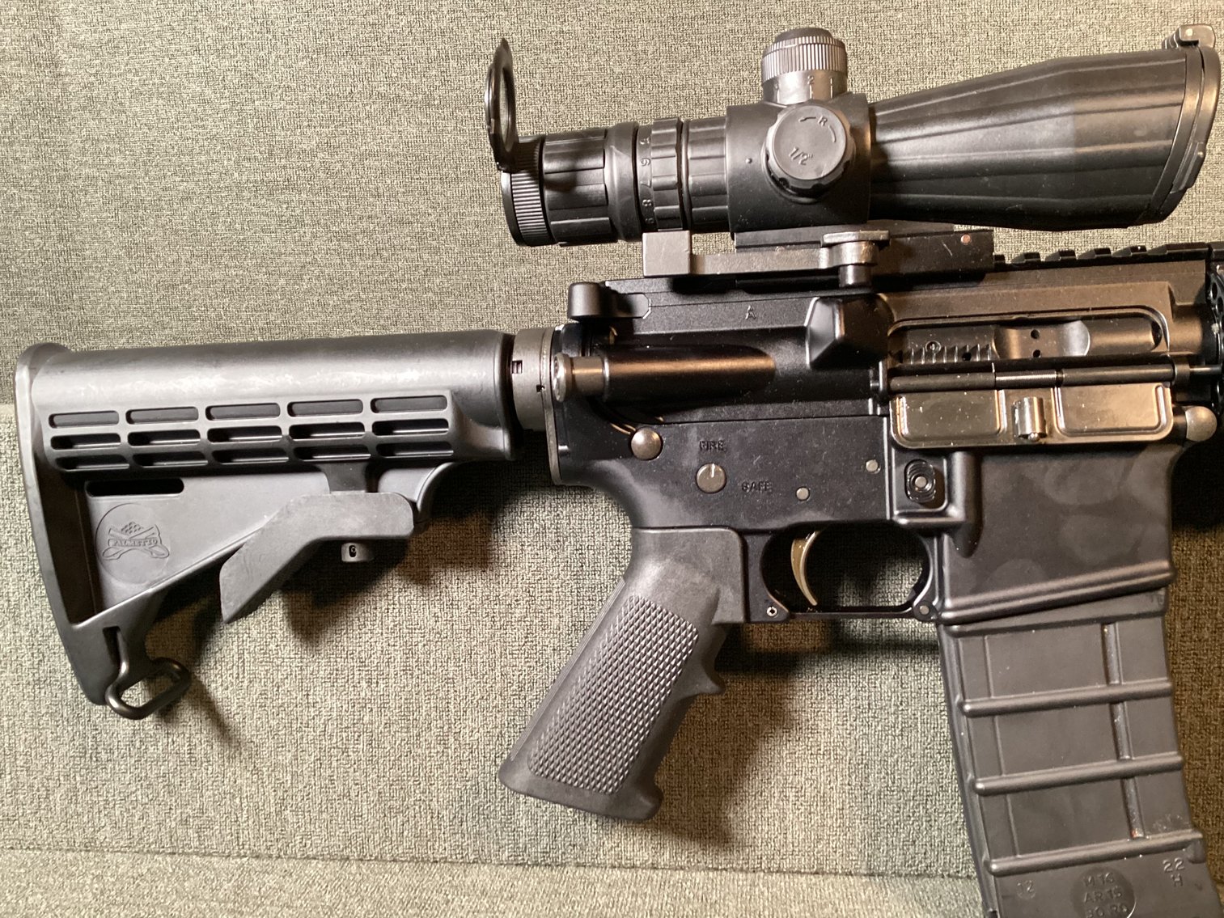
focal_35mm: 31
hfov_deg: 58.3
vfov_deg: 45.4
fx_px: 1096
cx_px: 612
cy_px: 459
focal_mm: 3.3
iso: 400
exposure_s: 1/33
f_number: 2.4
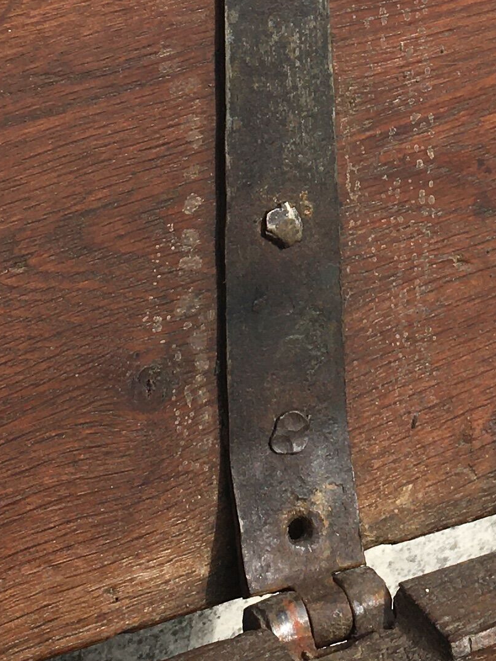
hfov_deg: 13.6
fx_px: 2082
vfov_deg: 17.4
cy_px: -75
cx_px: 315
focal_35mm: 109
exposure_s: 1/1570
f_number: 2.2
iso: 25
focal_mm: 4.15
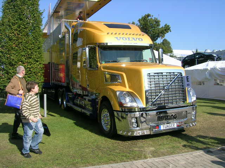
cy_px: 84
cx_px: 112
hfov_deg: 52.6
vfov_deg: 40.7
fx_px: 227
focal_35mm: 35
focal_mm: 5.4
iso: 50
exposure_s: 1/391
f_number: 4.8
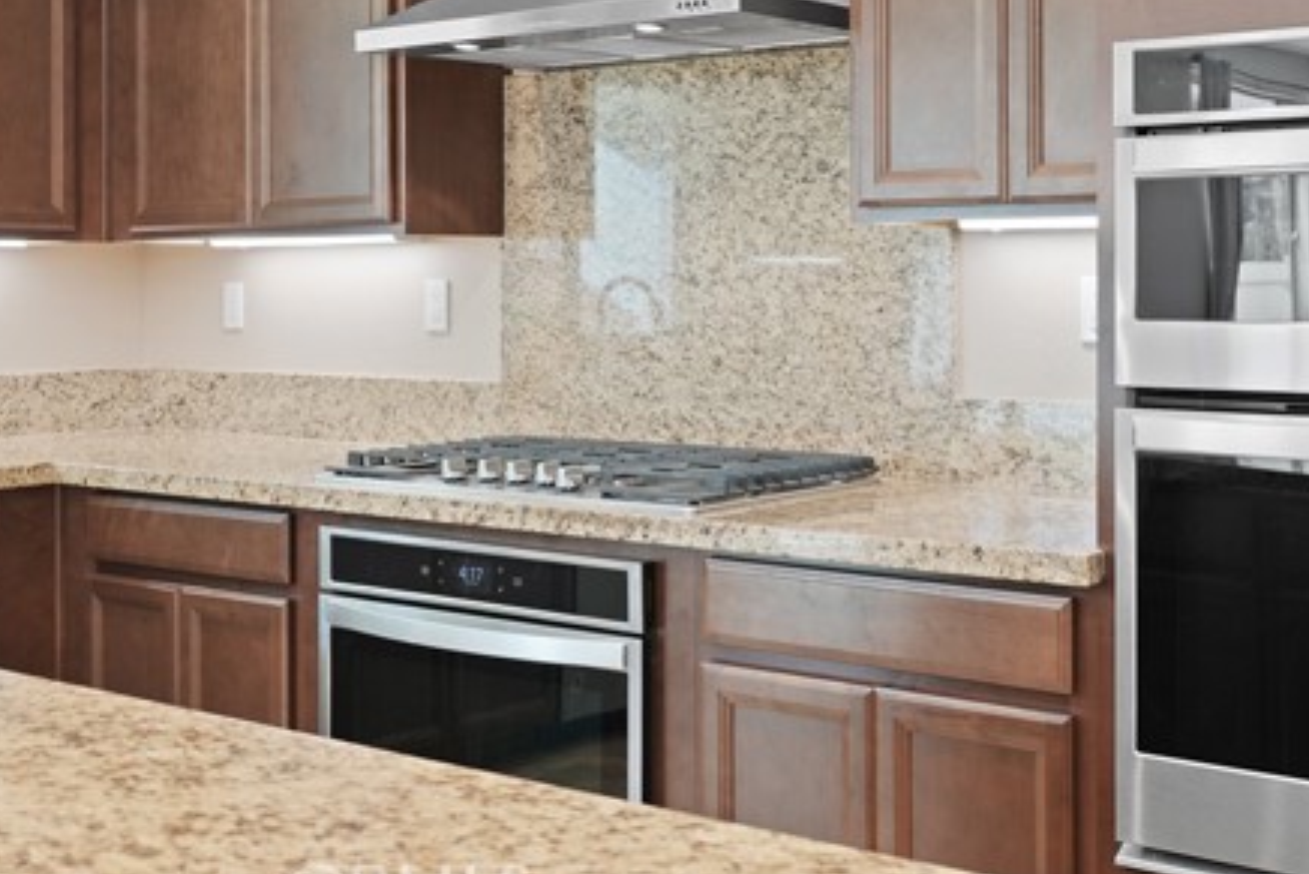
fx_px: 1709
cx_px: 844
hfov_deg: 41.5
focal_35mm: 47
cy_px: 293
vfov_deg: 28.5
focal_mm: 32
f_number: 4
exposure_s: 1/15
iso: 400
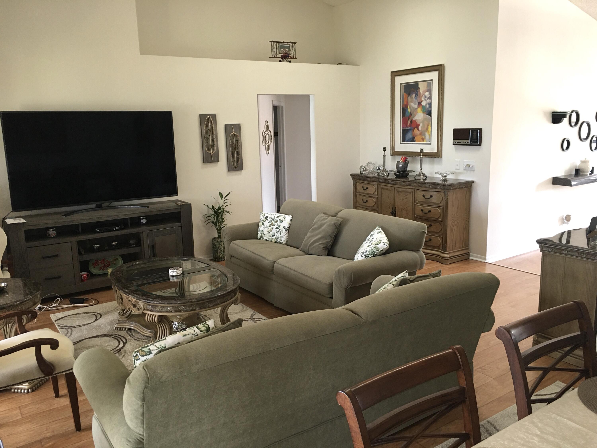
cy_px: 224
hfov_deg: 61.7
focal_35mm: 29
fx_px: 500
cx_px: 298
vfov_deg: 48.2
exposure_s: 1/15
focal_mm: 4.15
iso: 50
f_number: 2.2
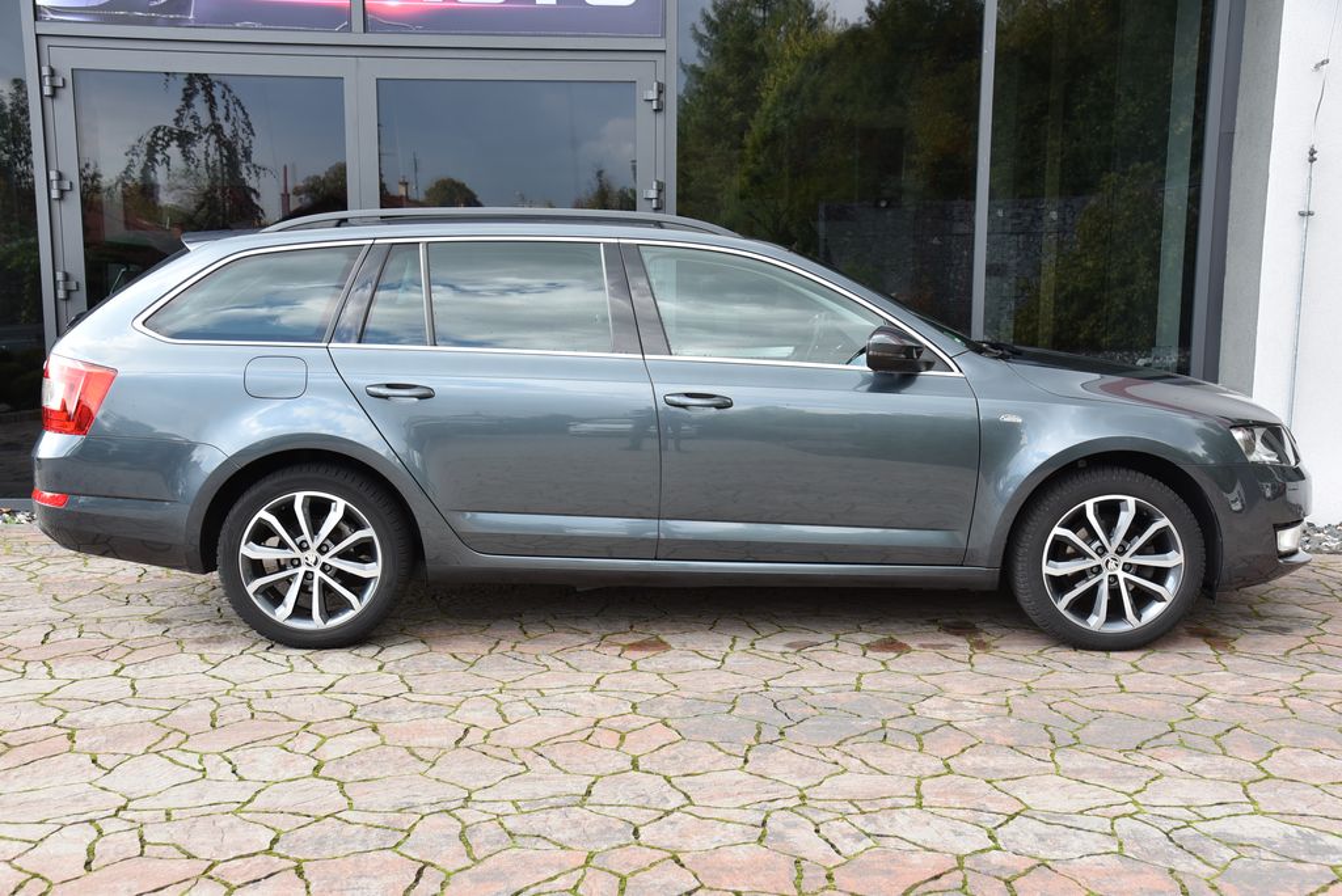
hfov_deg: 50.7
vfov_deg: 35.1
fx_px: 1417
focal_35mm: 38
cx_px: 671
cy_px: 448
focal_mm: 38
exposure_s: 1/200
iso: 500
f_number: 7.1
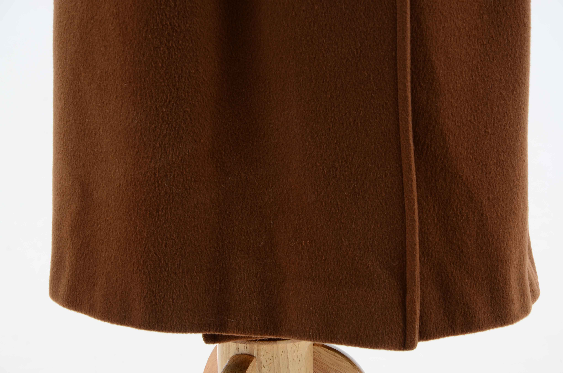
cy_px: 186
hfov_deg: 16.1
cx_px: 282
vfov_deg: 10.7
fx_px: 1990
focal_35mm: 128
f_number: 8
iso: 160
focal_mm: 85
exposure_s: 1/80
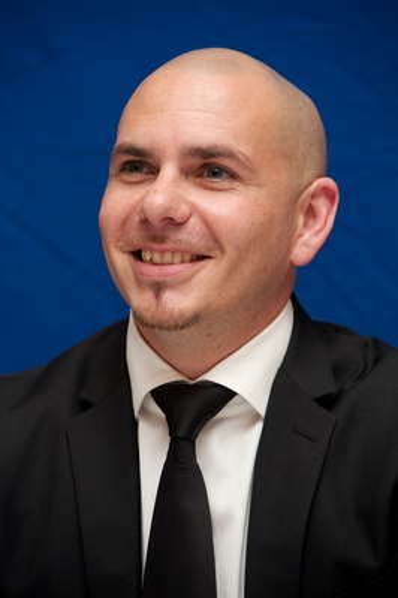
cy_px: 299
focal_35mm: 200
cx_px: 199
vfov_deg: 10.3
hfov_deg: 6.9
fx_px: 3322
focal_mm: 200
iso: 1000
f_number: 6.3
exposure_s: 1/60
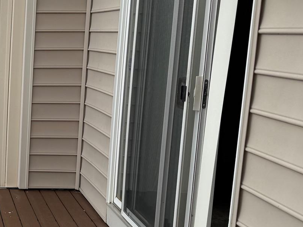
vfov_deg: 24.0
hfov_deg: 28.1
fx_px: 534
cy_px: 120
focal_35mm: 61
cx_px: -52
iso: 100
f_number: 1.78
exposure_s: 1/1314
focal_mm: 6.76
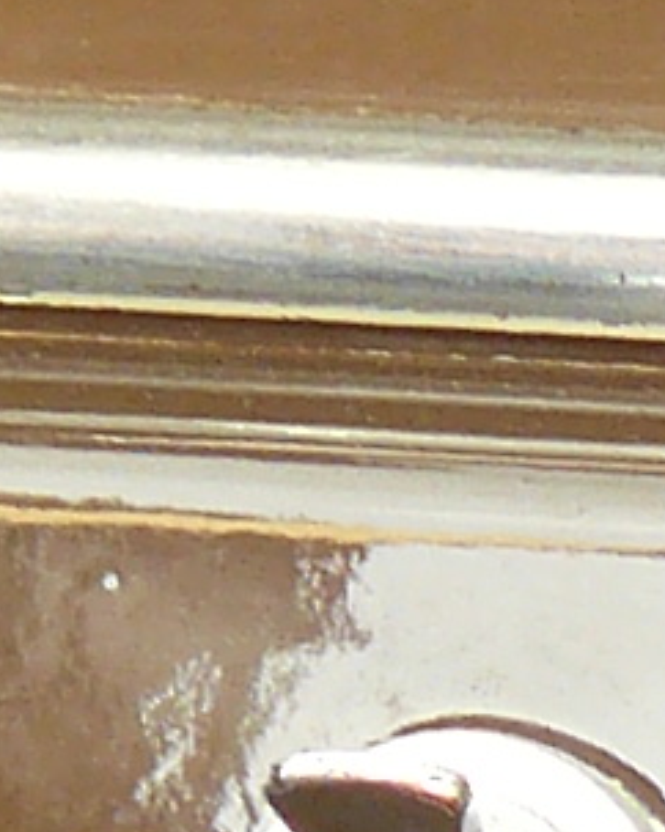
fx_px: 16106
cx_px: -723
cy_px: 1417
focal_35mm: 654
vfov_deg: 2.9
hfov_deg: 2.4
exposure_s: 1/60
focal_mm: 11
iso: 100
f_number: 3.2
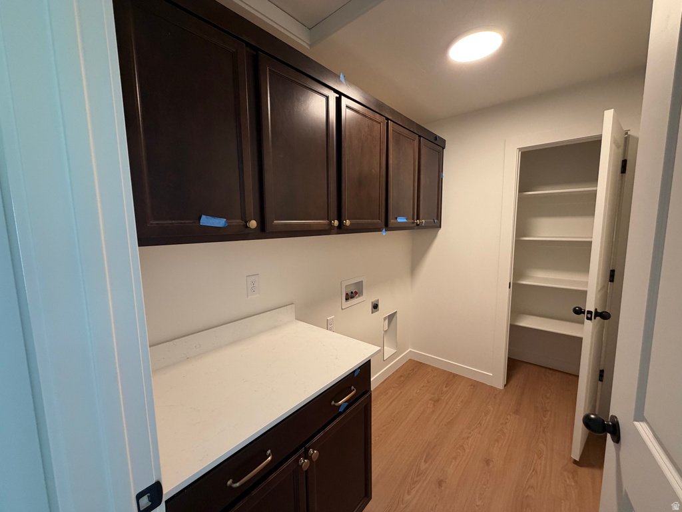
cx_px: 341
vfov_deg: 85.7
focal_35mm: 14
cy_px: 256
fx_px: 276
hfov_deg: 102.1
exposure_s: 1/60
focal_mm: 2.22
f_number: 2.2
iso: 250
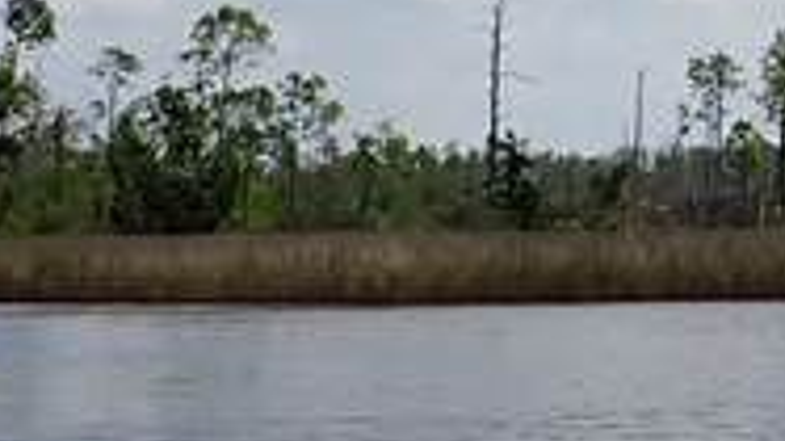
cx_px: 1490
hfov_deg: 10.7
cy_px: -97
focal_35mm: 186
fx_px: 3870
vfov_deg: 6.5
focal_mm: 4.5
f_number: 8
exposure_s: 1/320
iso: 100
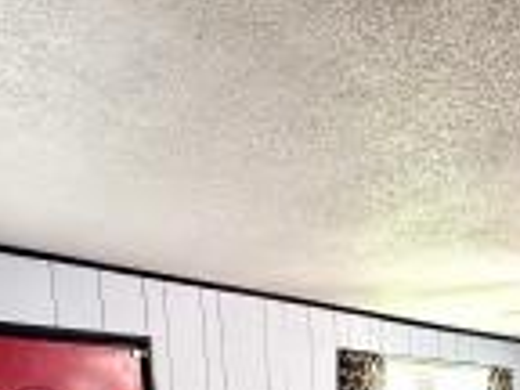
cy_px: 524
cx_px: 480
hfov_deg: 43.2
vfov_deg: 28.9
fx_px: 586
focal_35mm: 39
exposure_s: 1/60
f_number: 2.2
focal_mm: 2.22
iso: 200
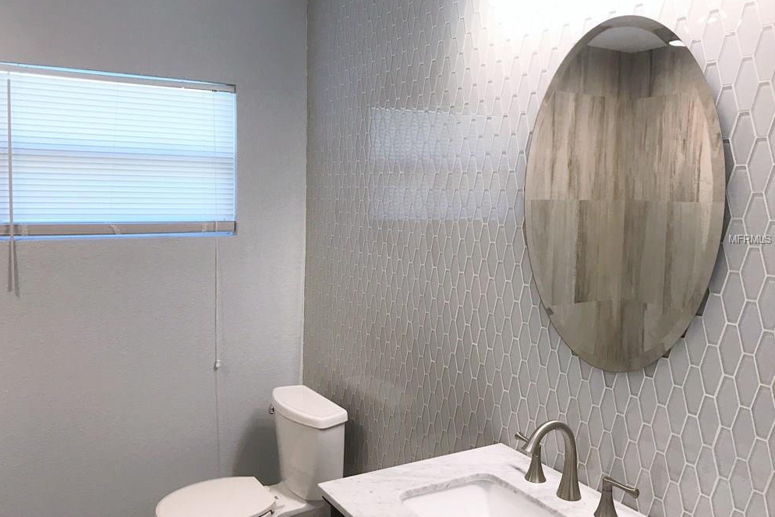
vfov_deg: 43.6
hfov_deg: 61.9
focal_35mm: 30
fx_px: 646
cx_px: 377
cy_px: 239
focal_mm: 3.99
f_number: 1.8
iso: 25
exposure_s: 1/40
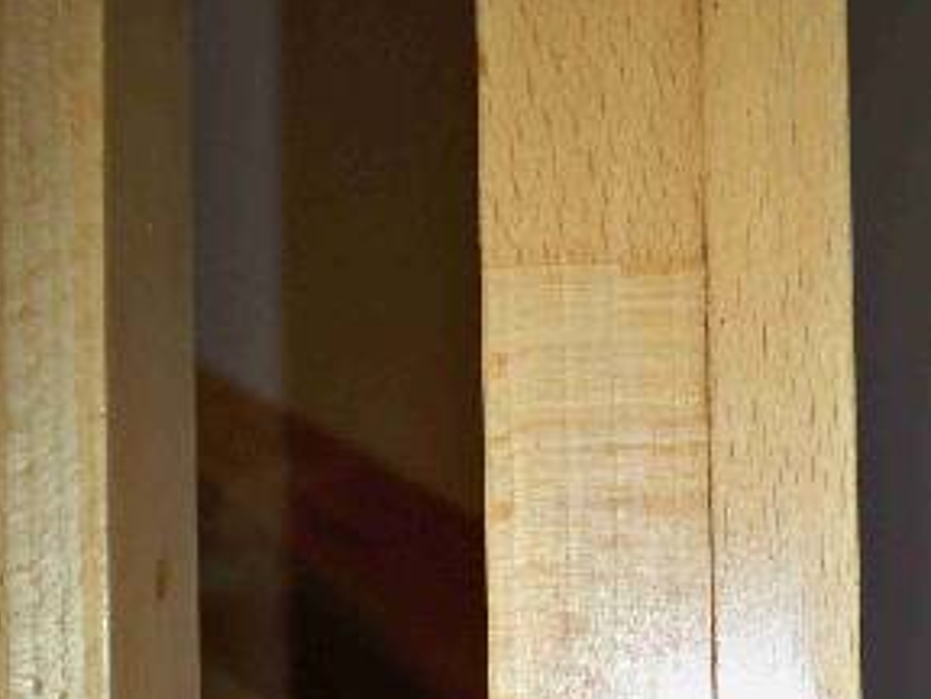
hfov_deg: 26.6
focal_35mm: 73
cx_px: 595
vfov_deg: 19.9
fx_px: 1963
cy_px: 573
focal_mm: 6.3
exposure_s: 1/30
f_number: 3.1
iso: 200
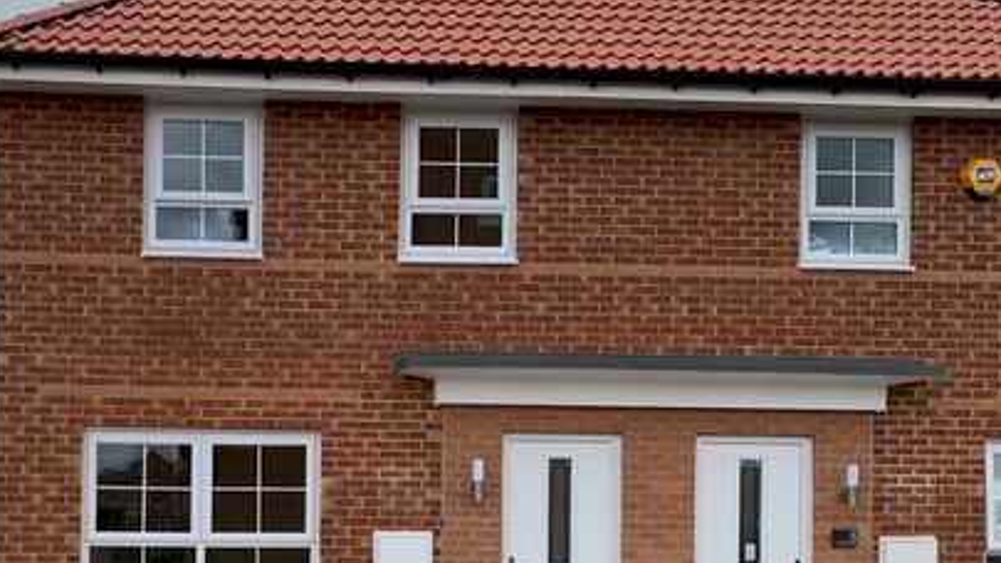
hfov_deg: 40.9
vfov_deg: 23.9
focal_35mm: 49
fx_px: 1301
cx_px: 257
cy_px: 490
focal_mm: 4.25
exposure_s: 1/452
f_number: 1.8
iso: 25
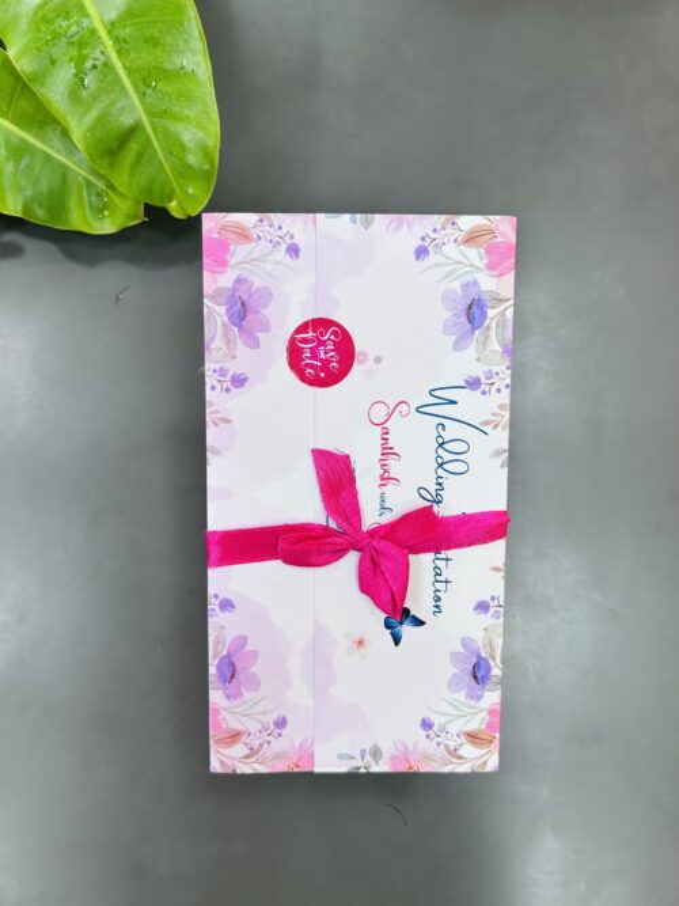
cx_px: 340
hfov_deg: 53.0
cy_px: 453
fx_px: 680
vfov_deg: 67.3
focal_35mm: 26
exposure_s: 1/107
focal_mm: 5.7
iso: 32
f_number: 1.5
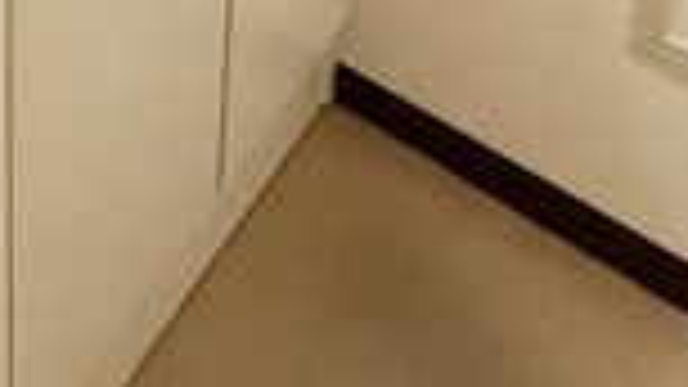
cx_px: 63
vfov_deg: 12.0
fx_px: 1277
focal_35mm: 70
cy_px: -659
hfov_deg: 28.9
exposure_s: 1/120
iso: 320
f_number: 2.2
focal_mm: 2.22
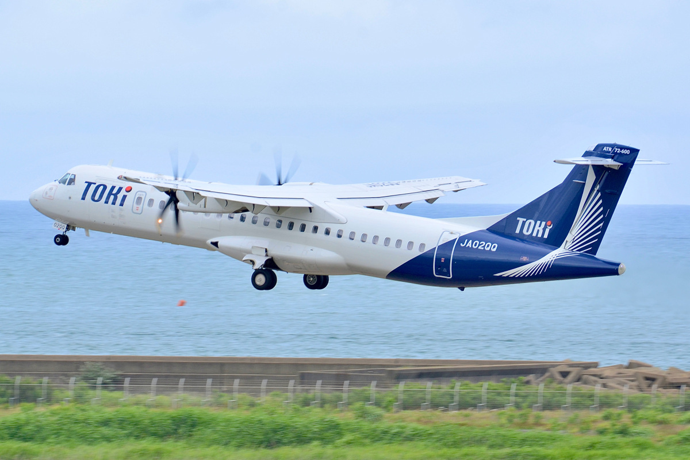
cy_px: 230
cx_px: 345
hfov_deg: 4.0
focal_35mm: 510
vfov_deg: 2.7
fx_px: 9774
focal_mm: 340
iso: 200
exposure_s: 1/320
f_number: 10
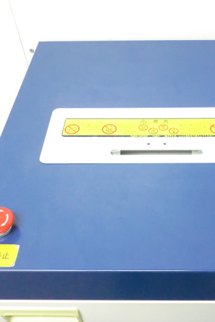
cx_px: 154
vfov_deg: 43.6
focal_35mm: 45
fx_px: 403
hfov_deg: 29.5
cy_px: 160
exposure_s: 1/30
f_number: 3.5
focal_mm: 5.8
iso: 800
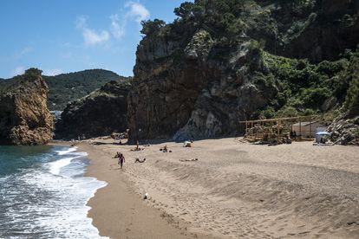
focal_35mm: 35
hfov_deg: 54.4
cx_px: 180
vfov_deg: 37.9
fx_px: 349
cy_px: 120
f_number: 7.1
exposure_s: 1/2000
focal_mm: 35
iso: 160
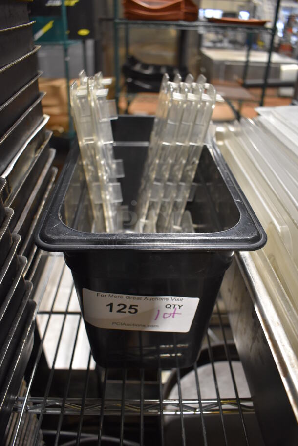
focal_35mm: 27
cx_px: 149
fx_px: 335
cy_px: 223
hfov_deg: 48.0
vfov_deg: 67.3
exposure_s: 1/60
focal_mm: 18
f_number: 4
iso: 1800
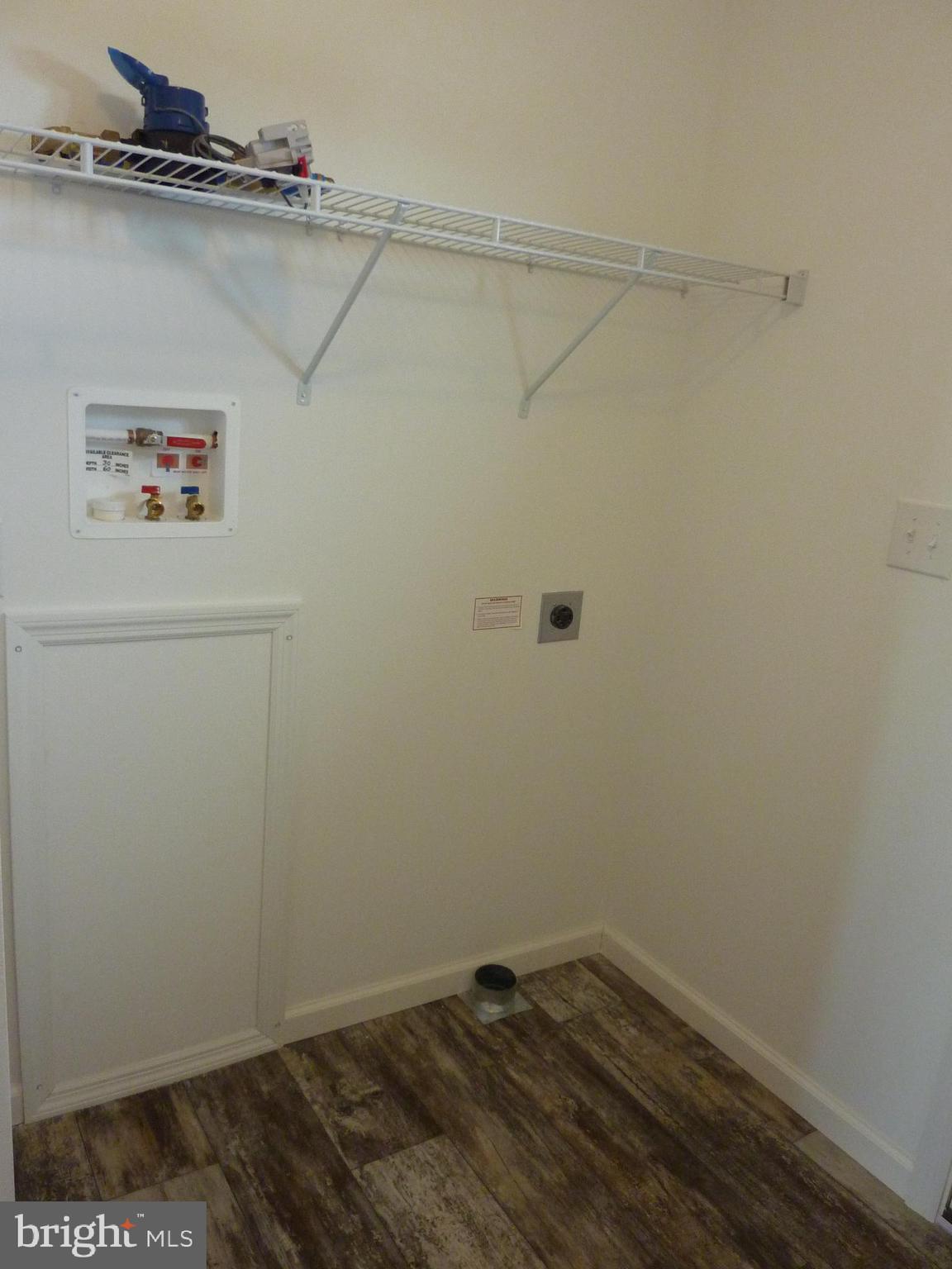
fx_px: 917
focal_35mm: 25
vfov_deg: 69.4
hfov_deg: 54.9
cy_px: 634
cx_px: 476
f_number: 3.3
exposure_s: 1/30
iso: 320
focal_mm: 4.1
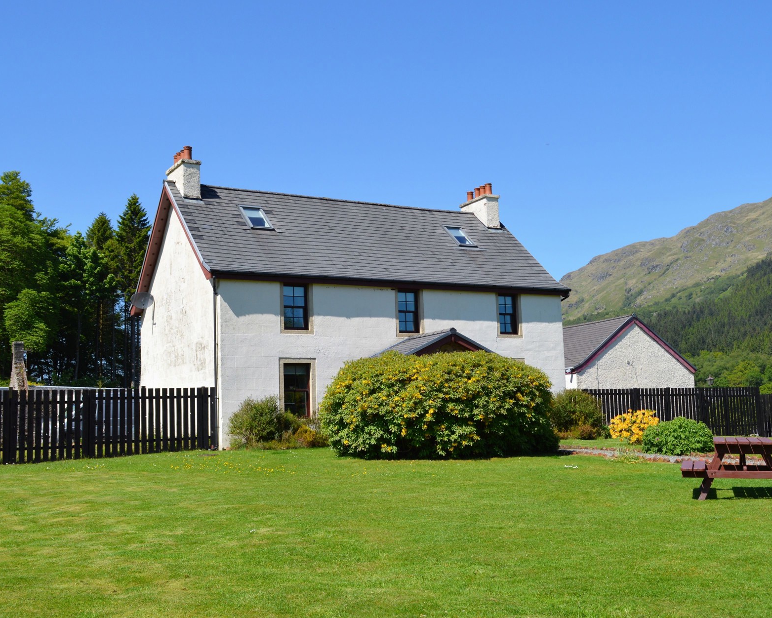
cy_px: 315
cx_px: 418
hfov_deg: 47.9
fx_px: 868
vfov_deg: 39.2
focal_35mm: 38
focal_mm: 22
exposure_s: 1/320
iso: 100
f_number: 9
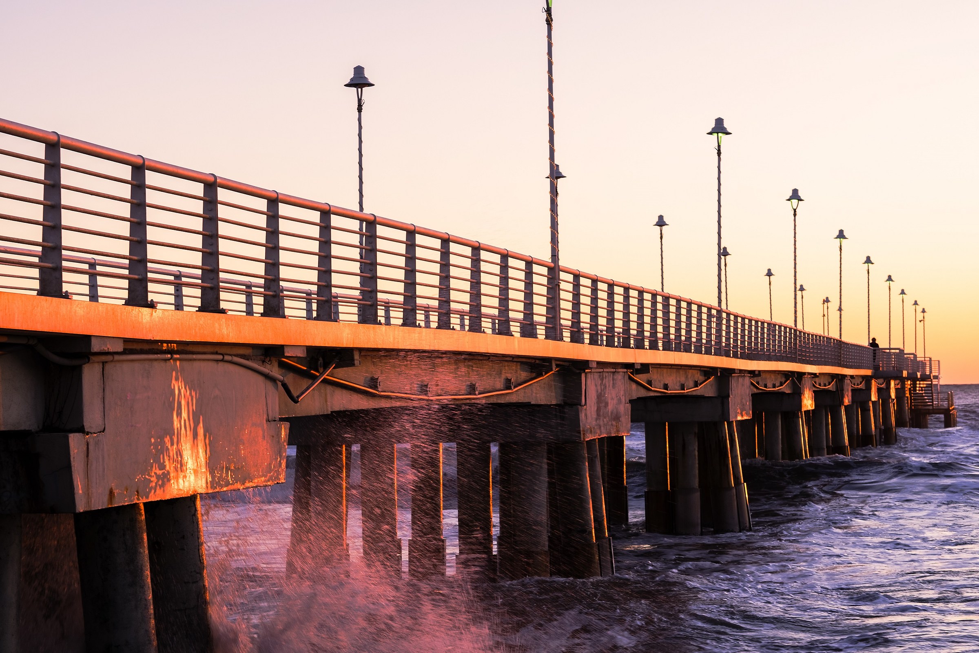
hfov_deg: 24.2
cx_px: 490
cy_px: 326
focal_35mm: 84
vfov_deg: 16.3
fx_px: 2284
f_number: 5.6
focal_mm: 56
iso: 200
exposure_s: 1/60
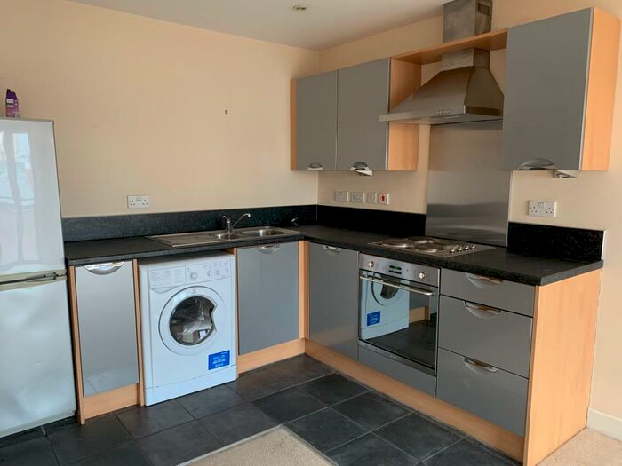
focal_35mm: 26
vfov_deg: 53.1
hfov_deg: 67.3
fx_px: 467
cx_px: 311
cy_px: 233
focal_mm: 4.25
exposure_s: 1/60
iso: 160
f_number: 1.8
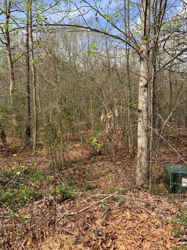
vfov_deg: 61.5
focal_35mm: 29
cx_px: 87
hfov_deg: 48.2
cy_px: 112
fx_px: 209
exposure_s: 1/1332
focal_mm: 4.25
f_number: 1.8
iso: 25
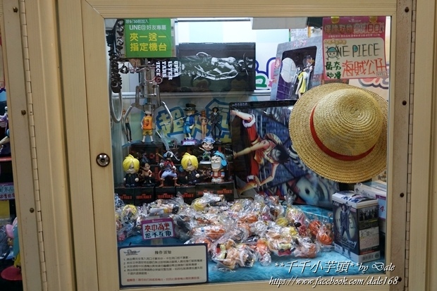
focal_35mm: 34
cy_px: 146
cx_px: 218
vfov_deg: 38.3
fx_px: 419
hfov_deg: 55.1
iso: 500
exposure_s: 1/160
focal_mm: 23
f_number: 4
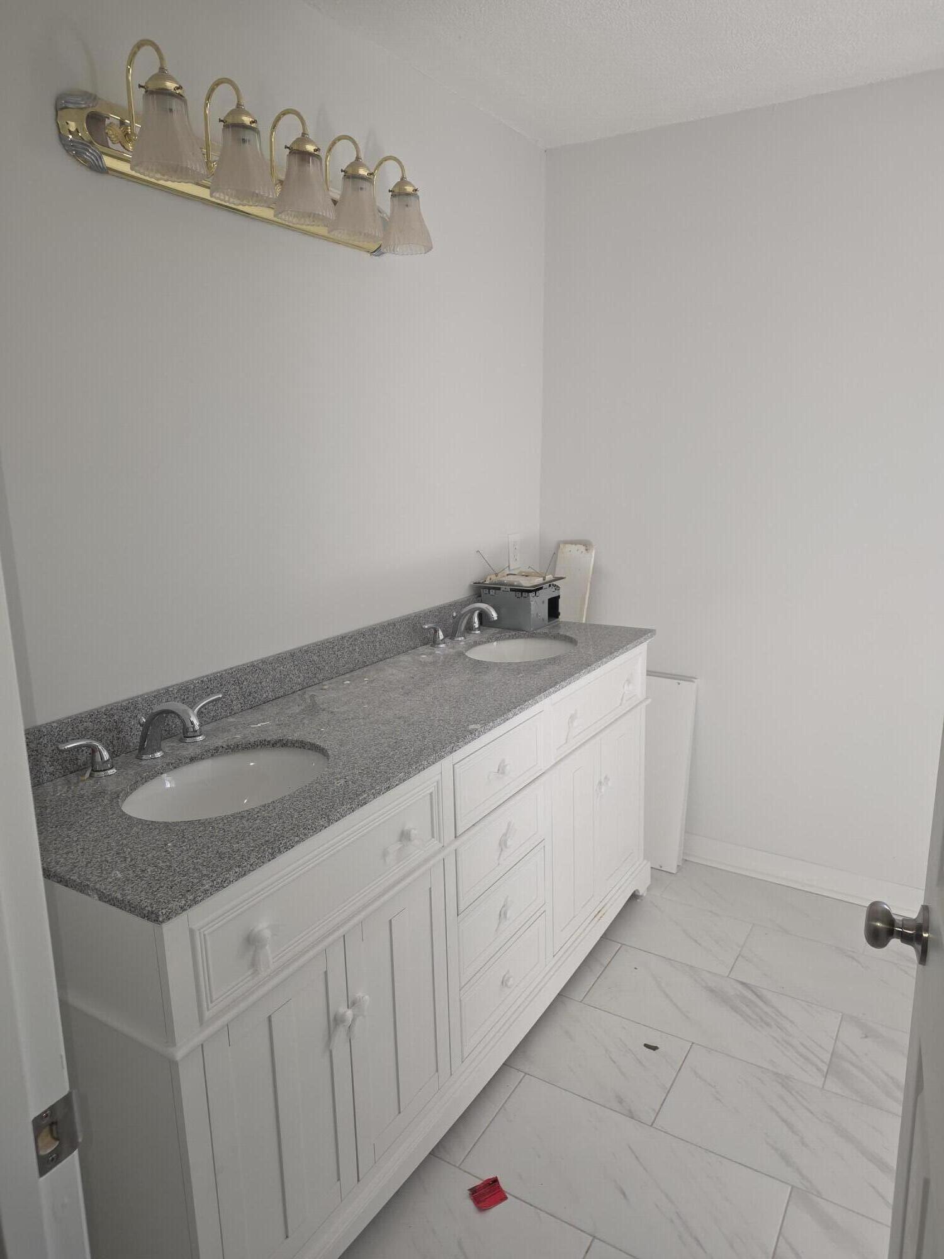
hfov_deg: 58.9
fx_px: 836
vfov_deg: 73.9
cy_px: 630
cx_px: 472
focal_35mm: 23
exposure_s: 1/60
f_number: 1.7
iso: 50
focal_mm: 6.25
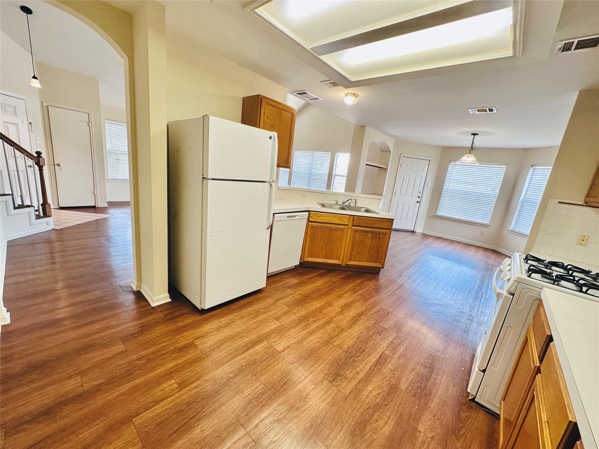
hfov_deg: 102.1
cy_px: 224
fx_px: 242
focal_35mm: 14
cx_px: 300
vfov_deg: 85.7
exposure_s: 1/120
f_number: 2.2
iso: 160
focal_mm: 2.22
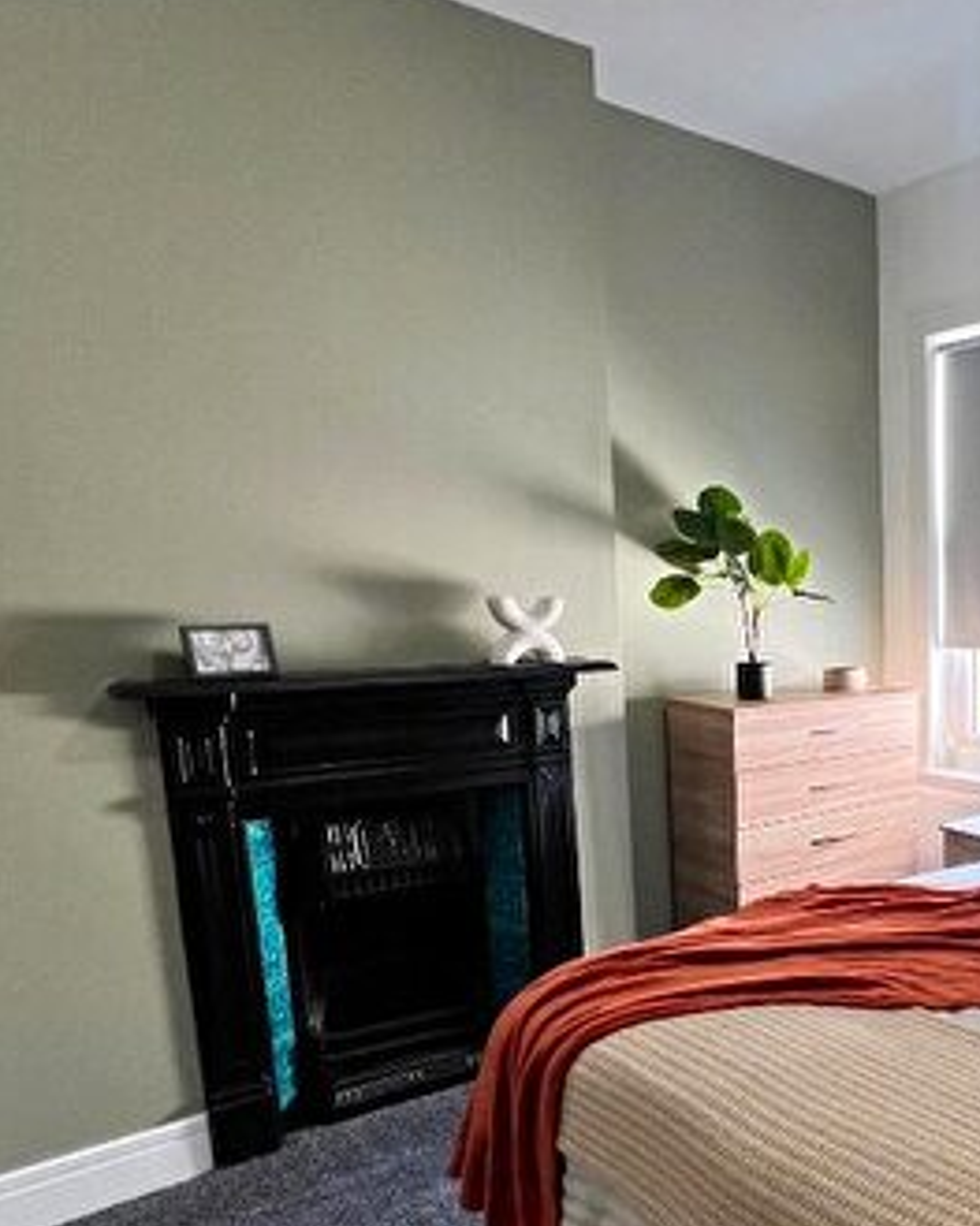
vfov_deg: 63.1
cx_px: 935
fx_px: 979
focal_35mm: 27
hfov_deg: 46.3
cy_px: 777
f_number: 1.8
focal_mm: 1.57
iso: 250
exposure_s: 1/99
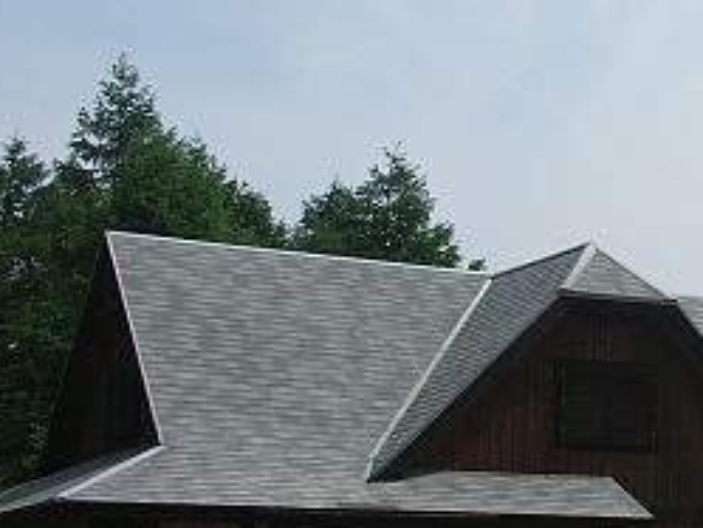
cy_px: 294
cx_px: 861
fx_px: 1829
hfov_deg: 20.3
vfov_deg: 16.4
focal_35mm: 90
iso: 50
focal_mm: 9.1
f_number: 6.3
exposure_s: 1/320
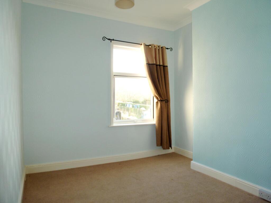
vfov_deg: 56.8
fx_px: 188
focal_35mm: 24
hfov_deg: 71.6
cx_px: 136
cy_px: 102
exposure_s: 1/60
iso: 100
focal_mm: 4.3
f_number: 3.3
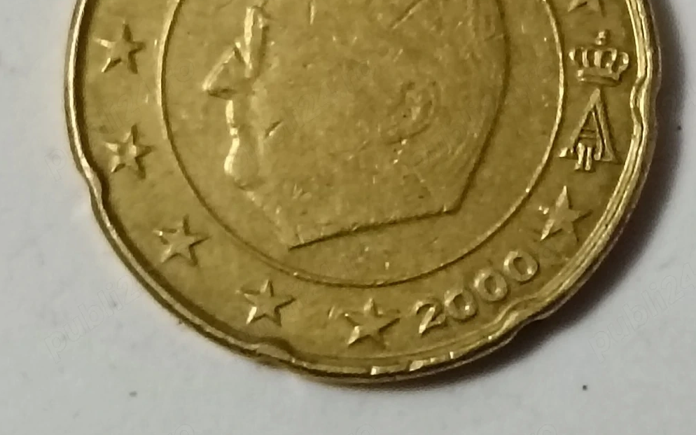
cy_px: 143
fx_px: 2940
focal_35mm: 155
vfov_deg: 8.5
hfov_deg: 13.5
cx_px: 347
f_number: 1.9
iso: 2058
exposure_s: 1/25.1
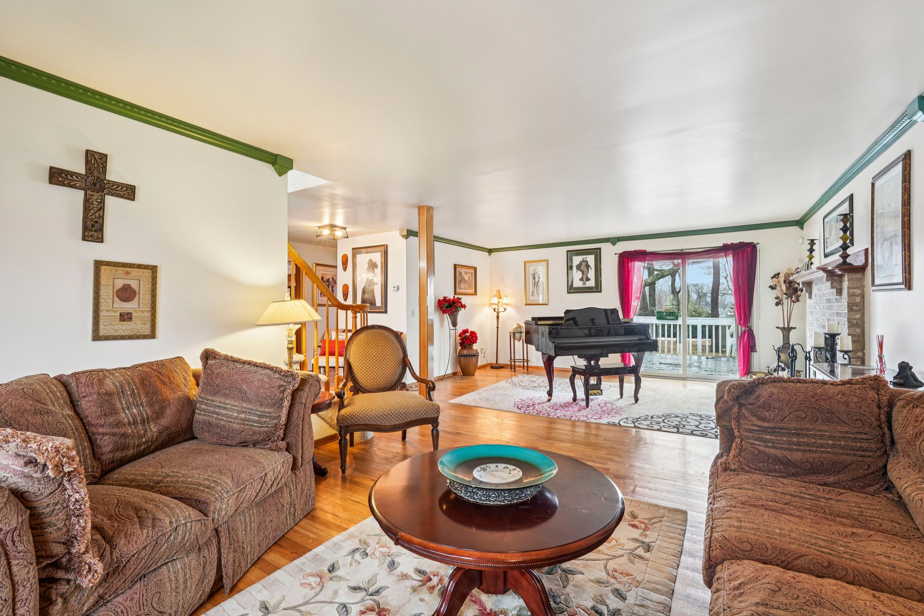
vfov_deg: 73.7
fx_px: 411
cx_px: 462
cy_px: 308
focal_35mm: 16
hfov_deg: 96.7
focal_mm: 16
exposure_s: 1/5
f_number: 9
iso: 400
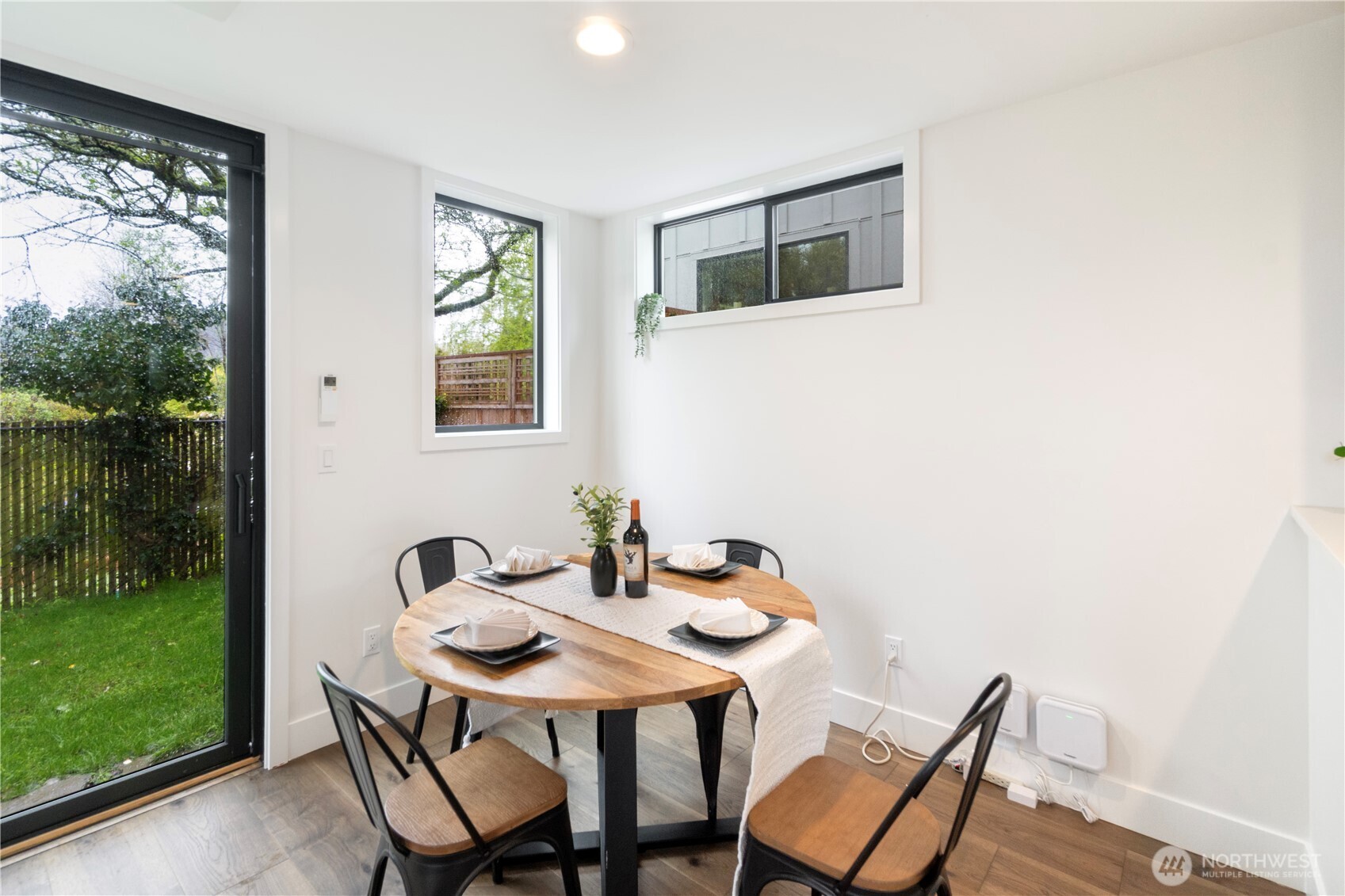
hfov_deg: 100.4
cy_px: 448
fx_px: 560
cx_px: 672
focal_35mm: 15
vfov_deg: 77.3
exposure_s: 1/30
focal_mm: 10
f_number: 10
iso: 800
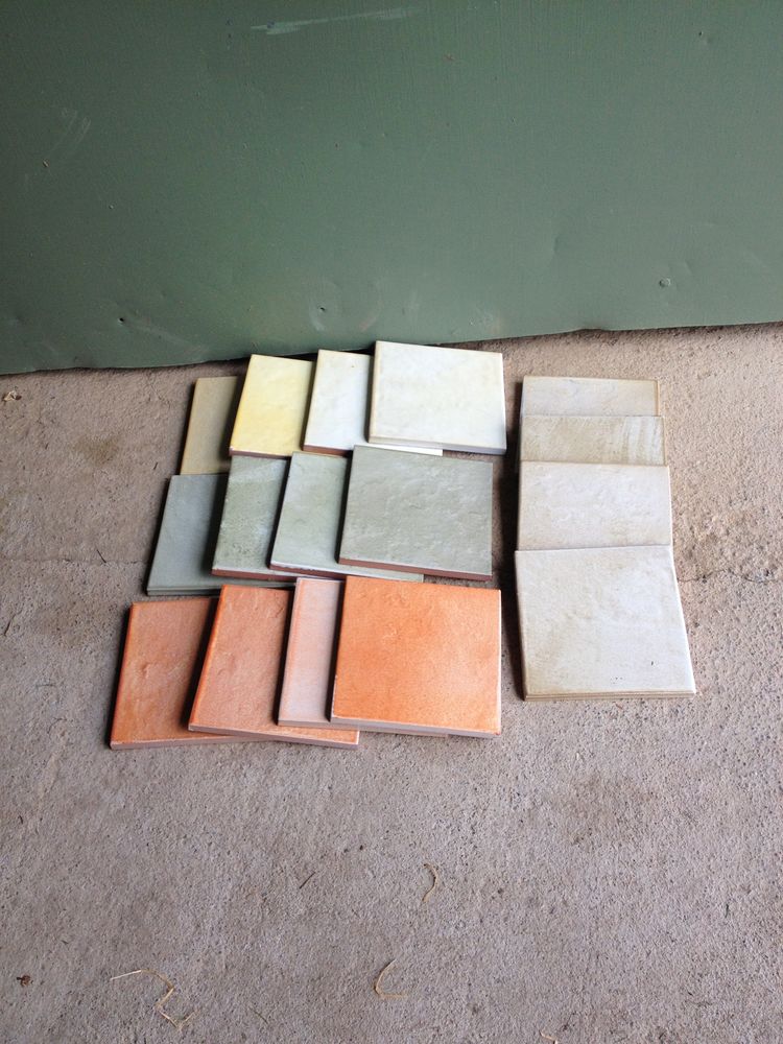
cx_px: 392
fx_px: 1056
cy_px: 522
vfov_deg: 52.6
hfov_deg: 40.7
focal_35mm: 35
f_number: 2.4
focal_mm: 4.28
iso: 64
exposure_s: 1/120
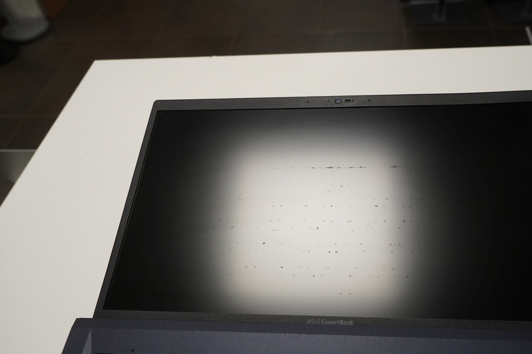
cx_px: 305
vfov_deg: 37.8
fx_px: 517
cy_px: 174
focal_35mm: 35
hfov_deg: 54.2
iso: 1600
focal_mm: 29
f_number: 7.1
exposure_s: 1/125
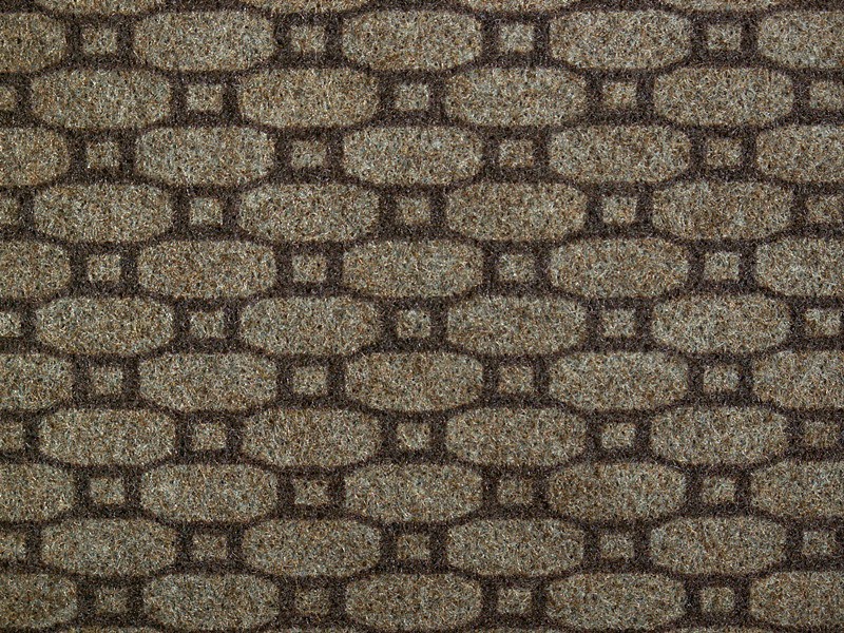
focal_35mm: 96
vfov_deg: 15.4
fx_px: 2341
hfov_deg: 20.4
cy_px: 316
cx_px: 422
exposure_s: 1/4
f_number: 4
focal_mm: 16.01
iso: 100
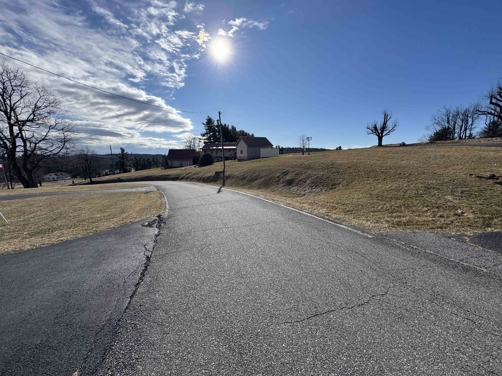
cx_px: 251
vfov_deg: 85.7
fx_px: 203
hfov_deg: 102.1
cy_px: 188
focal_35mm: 14
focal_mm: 2.22
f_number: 2.2
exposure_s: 1/2985
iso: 50
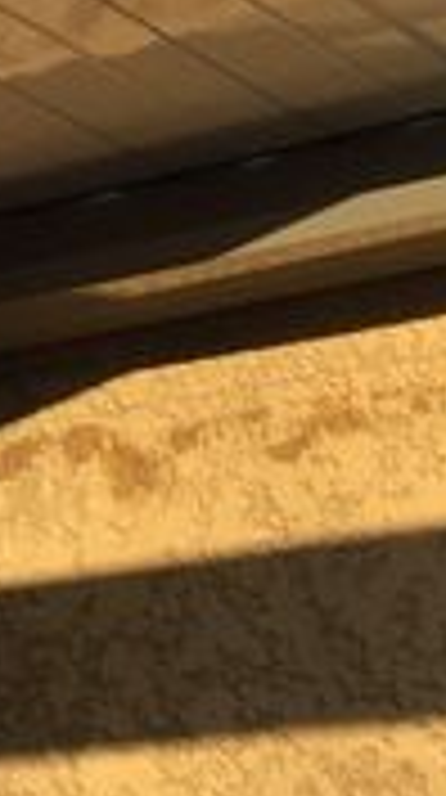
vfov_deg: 15.0
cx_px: -667
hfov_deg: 7.8
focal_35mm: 143
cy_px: 270
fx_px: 3019
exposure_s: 1/942
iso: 32
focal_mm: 4.15
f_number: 2.2
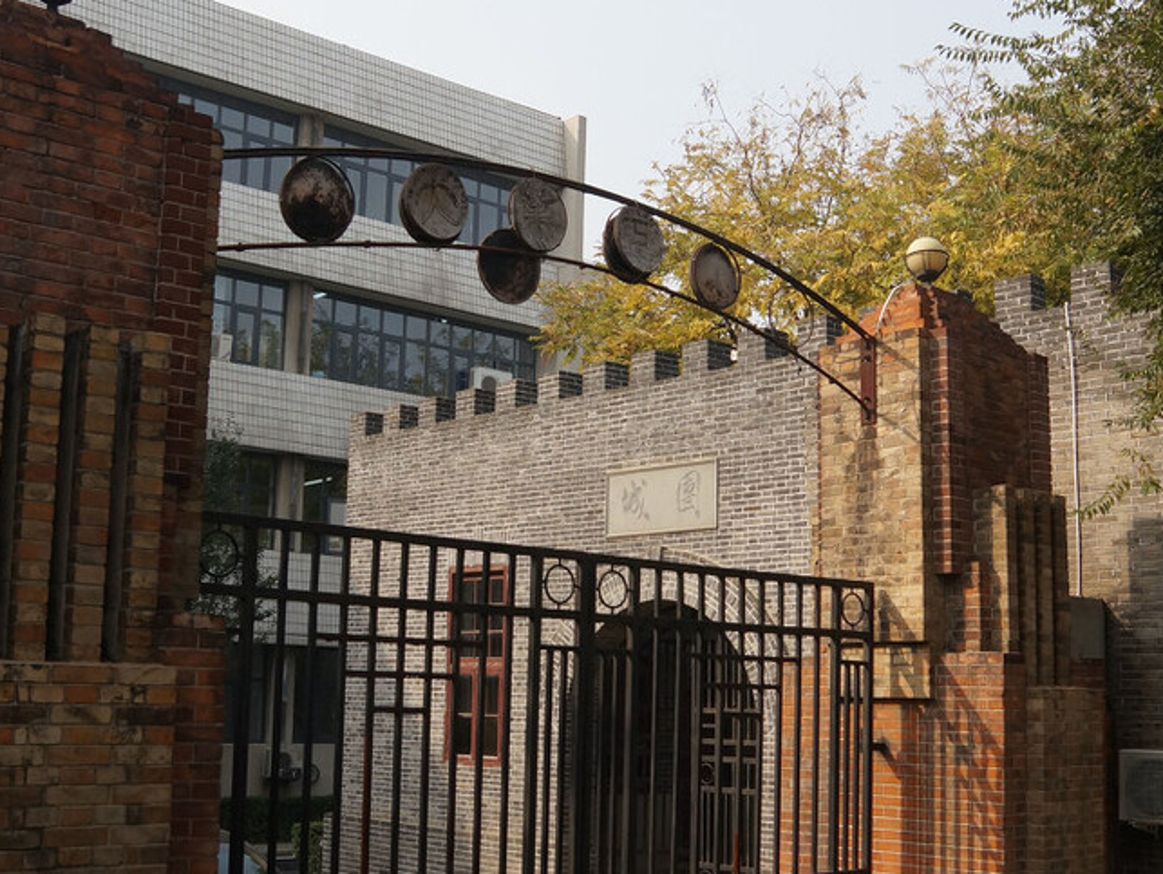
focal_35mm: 43
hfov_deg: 43.8
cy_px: 481
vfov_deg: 33.6
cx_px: 615
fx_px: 1445
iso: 400
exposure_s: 1/1250
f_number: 5.6
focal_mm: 16
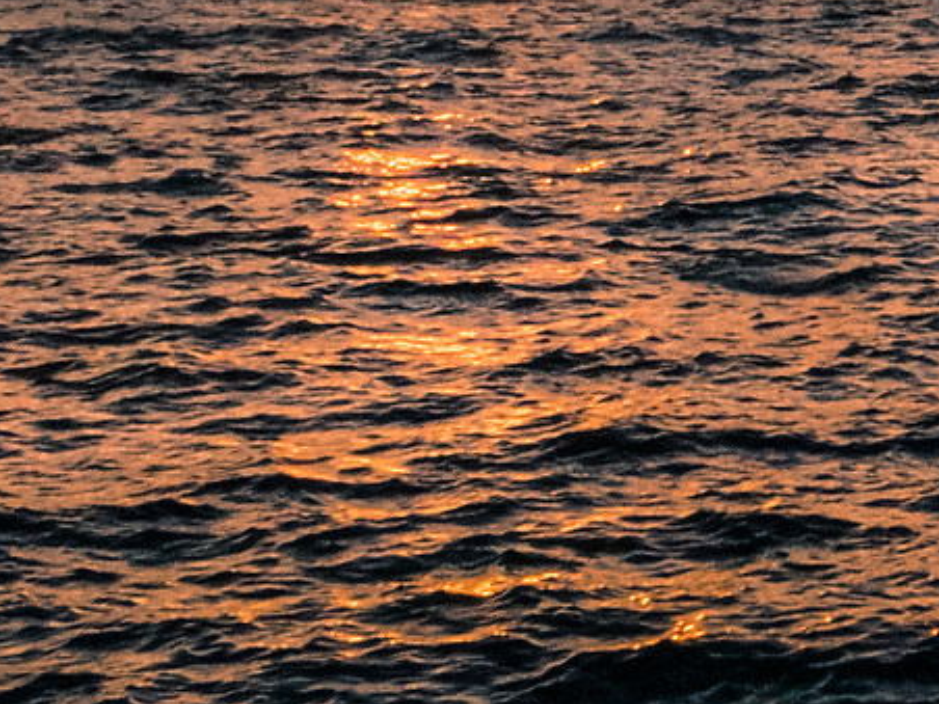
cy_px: -25
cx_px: 1753
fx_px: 4015
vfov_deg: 9.9
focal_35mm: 148
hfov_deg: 12.1
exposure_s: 1/125
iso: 800
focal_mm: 19.6
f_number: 18
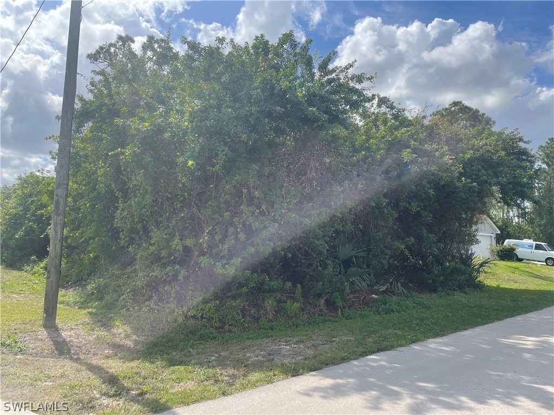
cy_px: 208
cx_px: 277
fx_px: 416
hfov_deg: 67.3
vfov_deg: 53.1
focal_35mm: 26
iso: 32
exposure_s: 1/2747
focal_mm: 4.2
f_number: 1.6
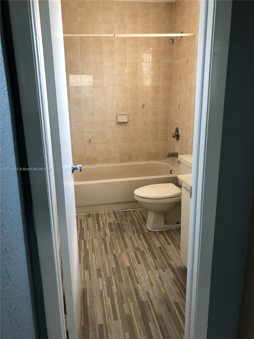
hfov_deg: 49.7
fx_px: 274
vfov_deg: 63.4
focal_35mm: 28
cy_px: 170
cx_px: 127
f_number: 1.8
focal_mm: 4
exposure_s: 1/24
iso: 40
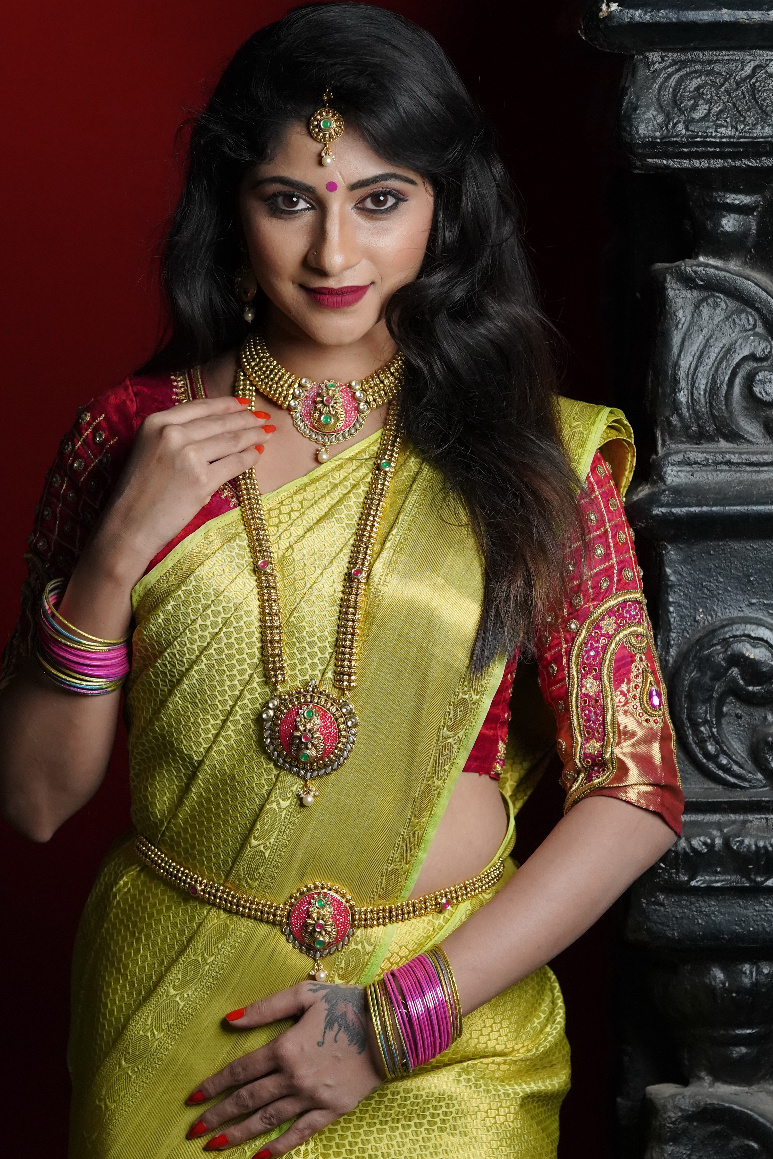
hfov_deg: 9.3
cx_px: 333
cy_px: 549
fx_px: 4766
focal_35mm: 148
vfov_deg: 13.9
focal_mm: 111
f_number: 4
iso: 5000
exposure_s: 1/100
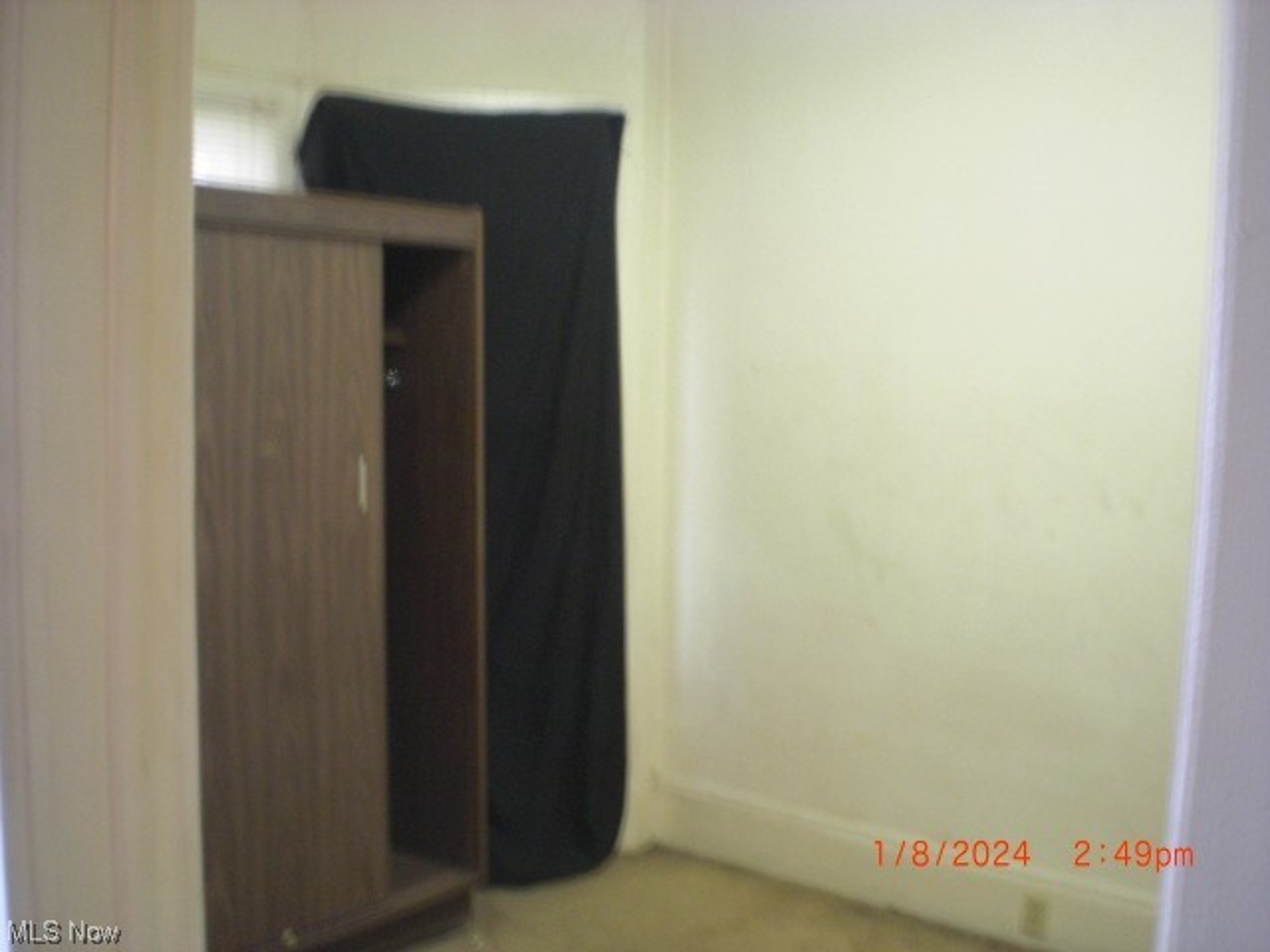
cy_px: 476
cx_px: 635
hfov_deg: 49.0
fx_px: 1394
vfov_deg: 37.7
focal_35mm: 38
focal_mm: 6.3
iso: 200
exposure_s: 1/4
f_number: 3.1
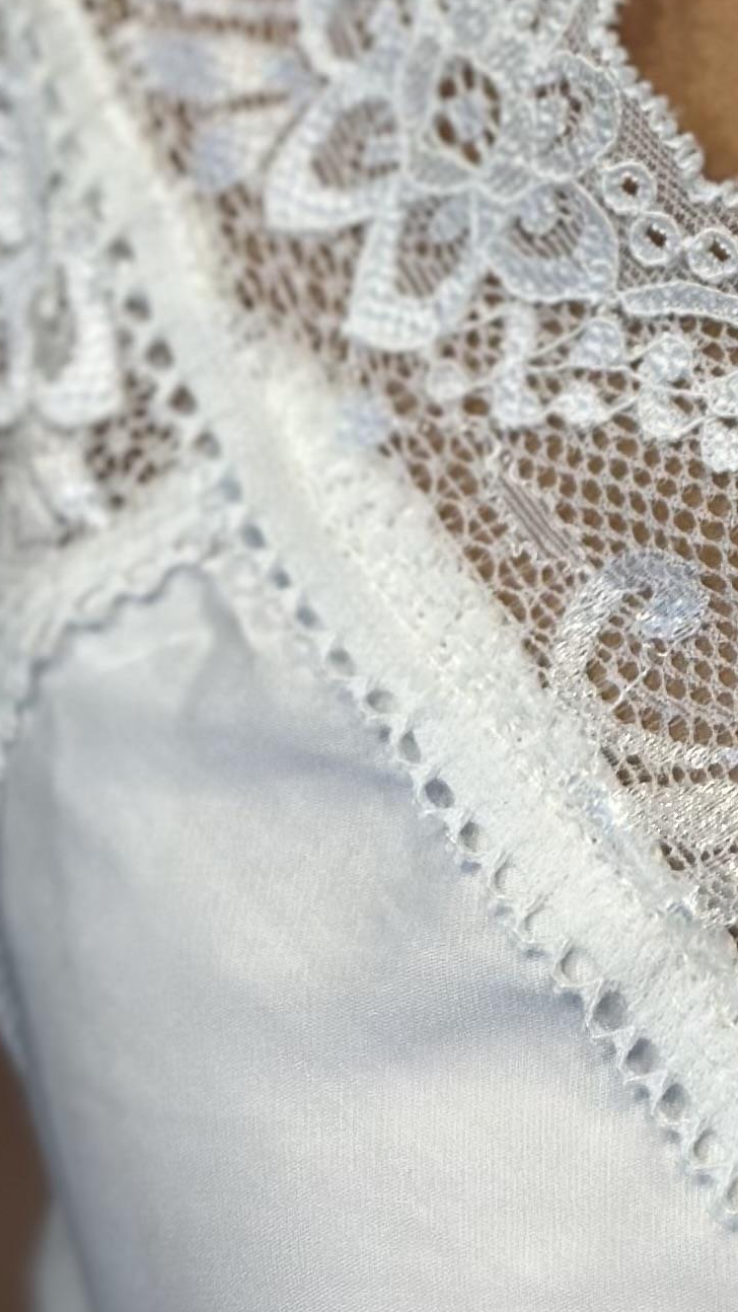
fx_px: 5670
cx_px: 1502
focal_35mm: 163
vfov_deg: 12.8
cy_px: -382
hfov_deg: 7.2
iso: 80
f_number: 1.78
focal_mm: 6.86
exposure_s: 1/864
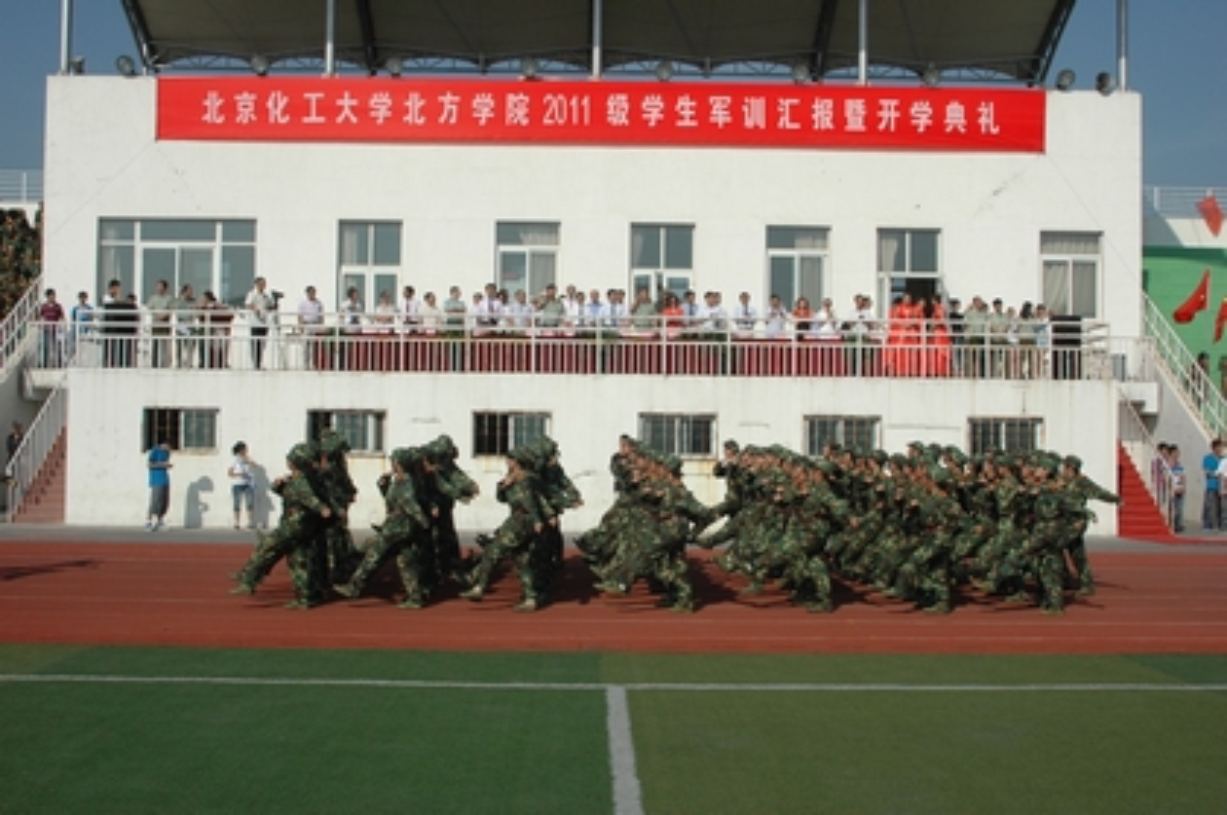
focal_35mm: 42
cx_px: 614
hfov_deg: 46.4
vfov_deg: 31.8
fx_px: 1430
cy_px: 408
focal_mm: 28
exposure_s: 1/500
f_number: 11
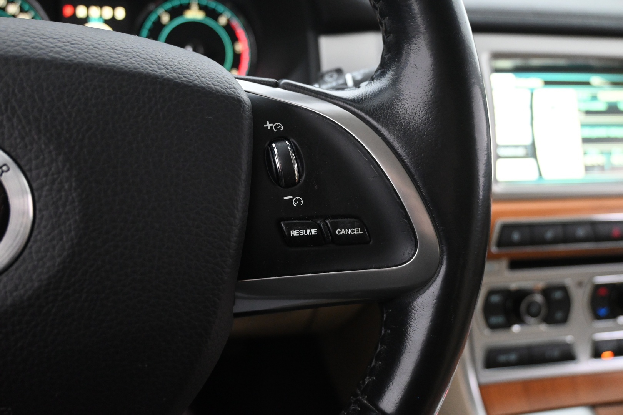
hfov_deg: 59.5
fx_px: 545
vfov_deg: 41.7
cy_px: 208
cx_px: 312
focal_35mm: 32
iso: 3200
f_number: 4
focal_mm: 21
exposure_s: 1/30
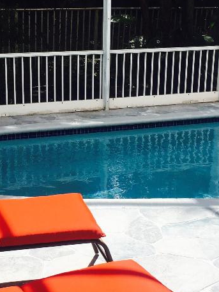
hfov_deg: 22.4
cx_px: 60
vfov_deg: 29.8
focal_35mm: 65
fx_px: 548
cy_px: 144
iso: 25
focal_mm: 4.15
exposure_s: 1/845
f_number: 2.2
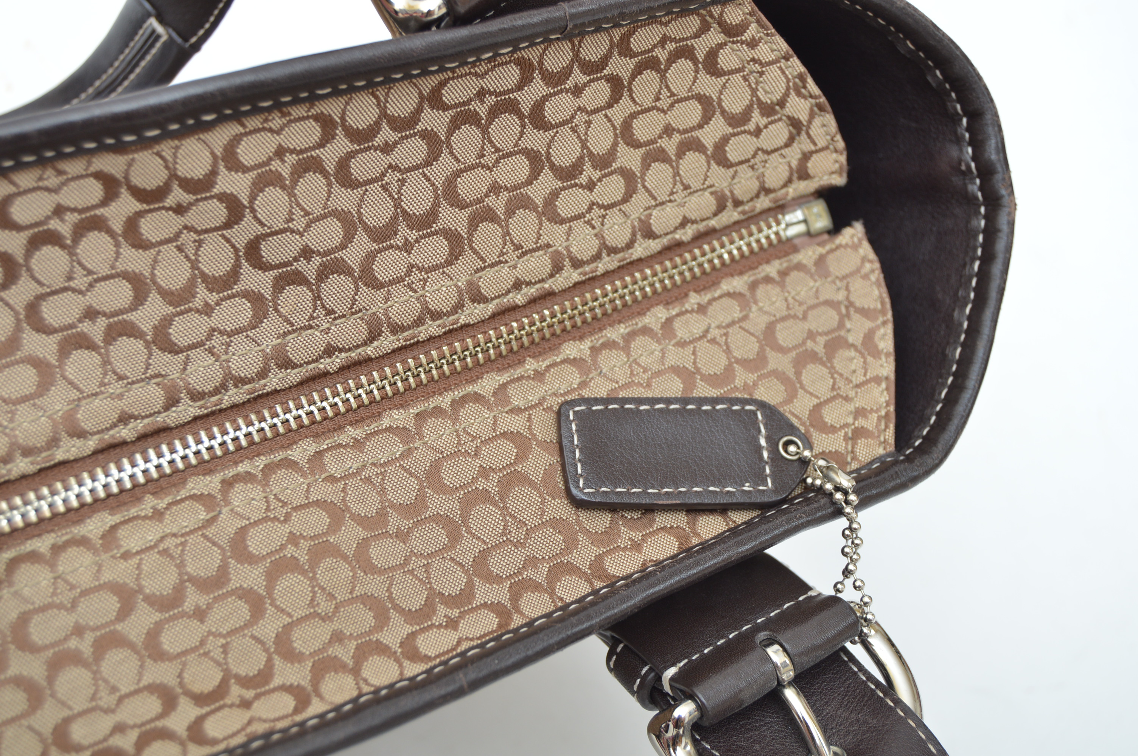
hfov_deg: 35.1
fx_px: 1800
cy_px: 378
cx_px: 569
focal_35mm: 57
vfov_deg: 23.7
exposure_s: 1/160
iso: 200
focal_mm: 38
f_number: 4.8
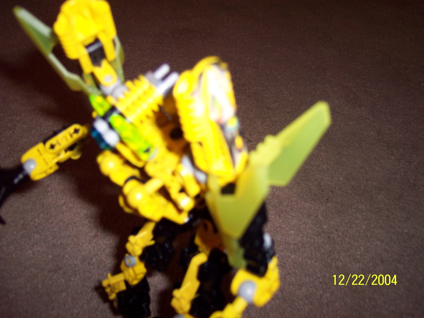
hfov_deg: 49.0
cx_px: 212
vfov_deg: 37.7
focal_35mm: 38
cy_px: 159
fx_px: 465
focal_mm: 8
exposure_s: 1/30
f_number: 2.8
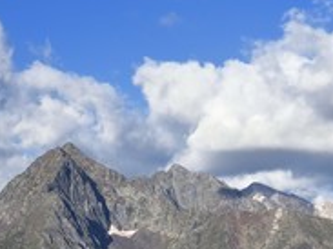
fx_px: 1490
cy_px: 253
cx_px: 259
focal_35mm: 155
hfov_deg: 12.7
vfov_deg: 9.5
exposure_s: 1/500
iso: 200
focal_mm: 70
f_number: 8
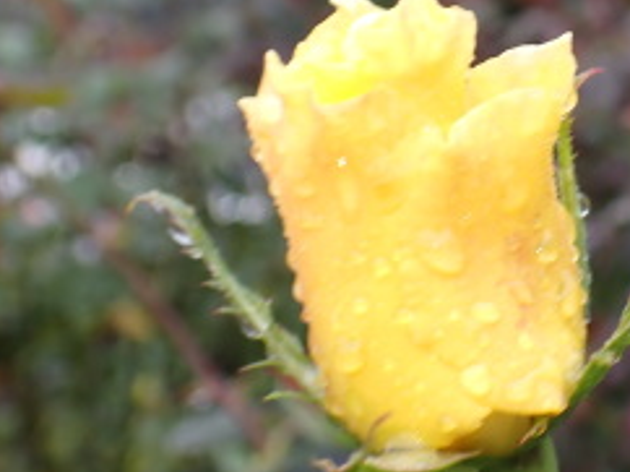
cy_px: 61
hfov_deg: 30.0
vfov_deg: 23.1
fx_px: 1127
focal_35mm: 62
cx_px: 560
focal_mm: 5.4
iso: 100
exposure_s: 1/125
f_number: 2.3
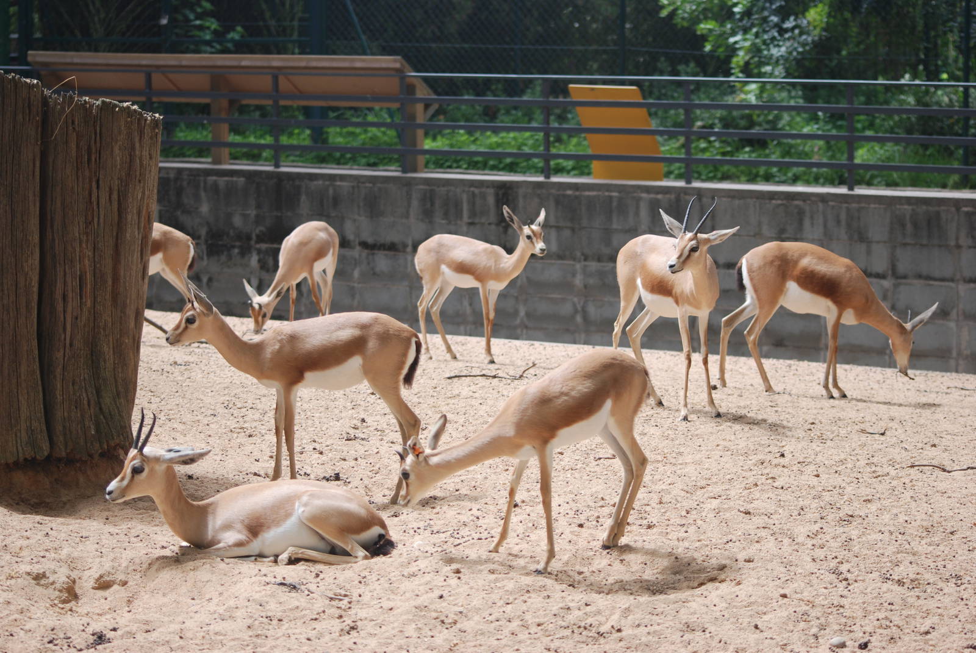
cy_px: 326
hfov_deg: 19.4
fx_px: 2850
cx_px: 488
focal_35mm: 105
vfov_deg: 13.1
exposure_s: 1/320
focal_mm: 70
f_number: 4.5
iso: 200
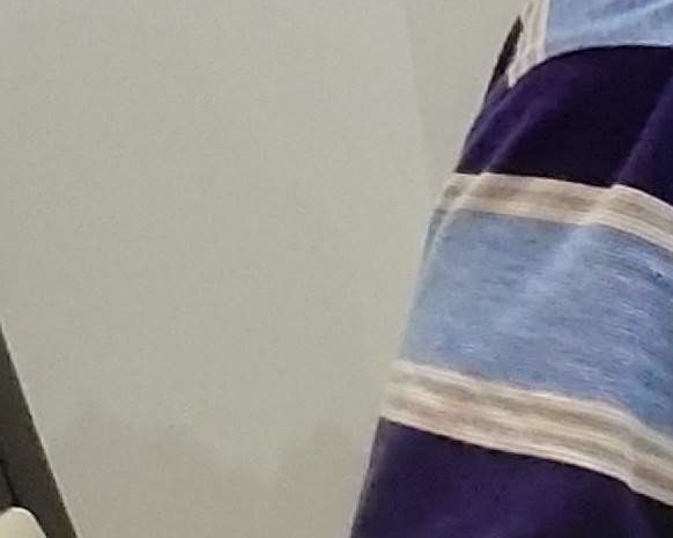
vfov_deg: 7.6
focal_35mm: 203
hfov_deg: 8.3
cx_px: 1896
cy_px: 251
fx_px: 4041
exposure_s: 1/25
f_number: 1.8
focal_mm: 4.35
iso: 711
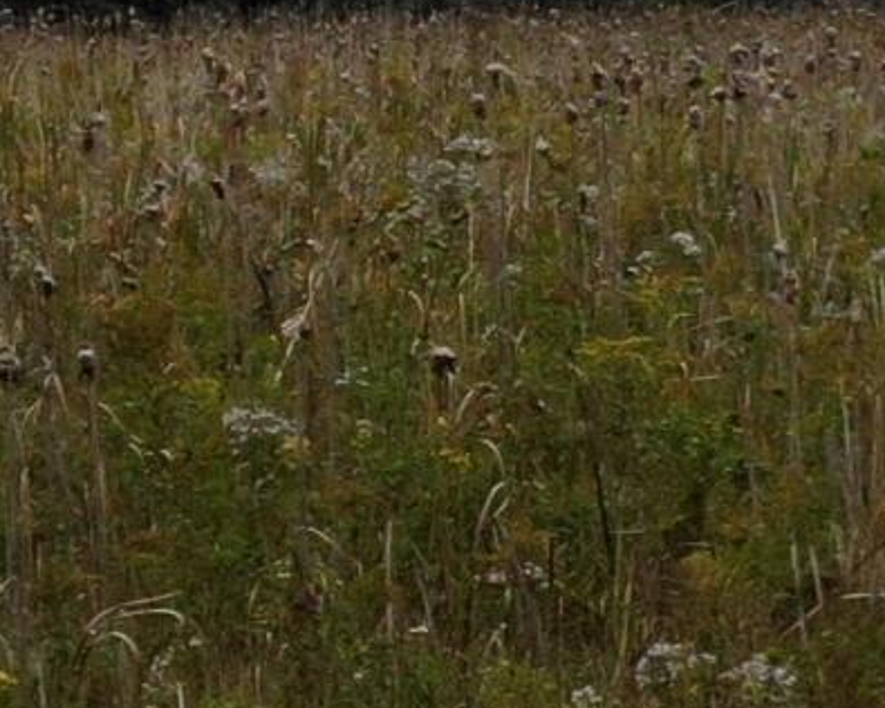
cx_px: 2713
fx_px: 4662
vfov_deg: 8.7
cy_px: 372
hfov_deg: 8.8
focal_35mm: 178
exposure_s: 1/518
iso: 100
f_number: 2.8
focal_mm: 4.5
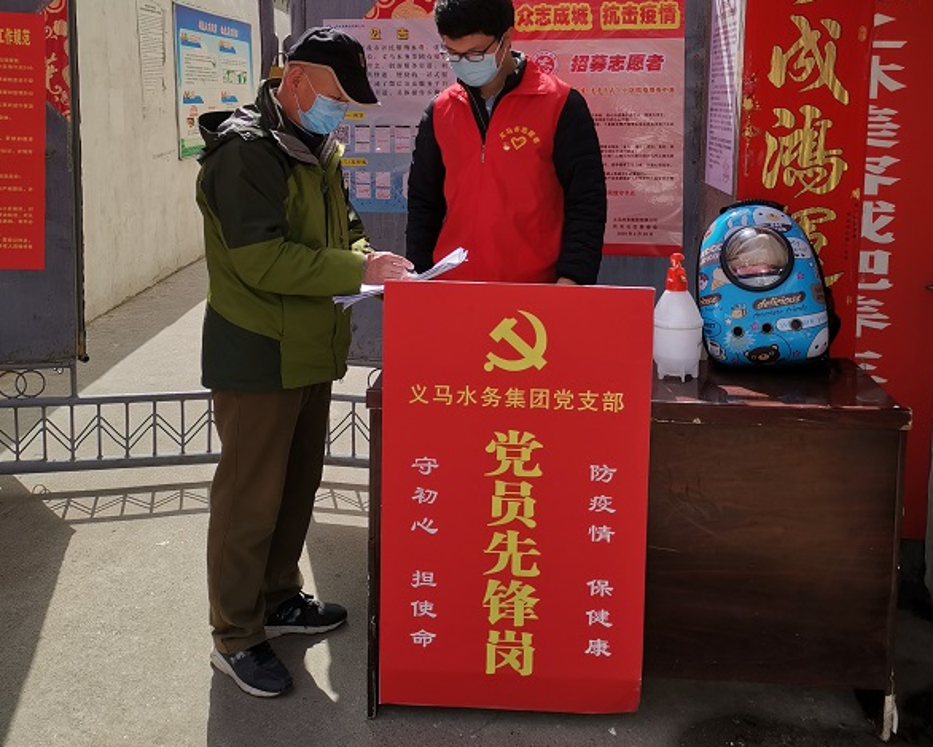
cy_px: 188
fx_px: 994
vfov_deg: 40.0
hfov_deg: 50.3
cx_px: 471
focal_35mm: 36
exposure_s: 1/1835
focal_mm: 5.58
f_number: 1.8
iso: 50
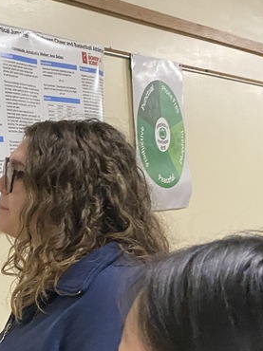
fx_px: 730
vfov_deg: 27.0
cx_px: -221
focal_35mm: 72
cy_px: 185
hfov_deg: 16.7
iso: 400
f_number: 1.8
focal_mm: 4.25
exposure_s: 1/60
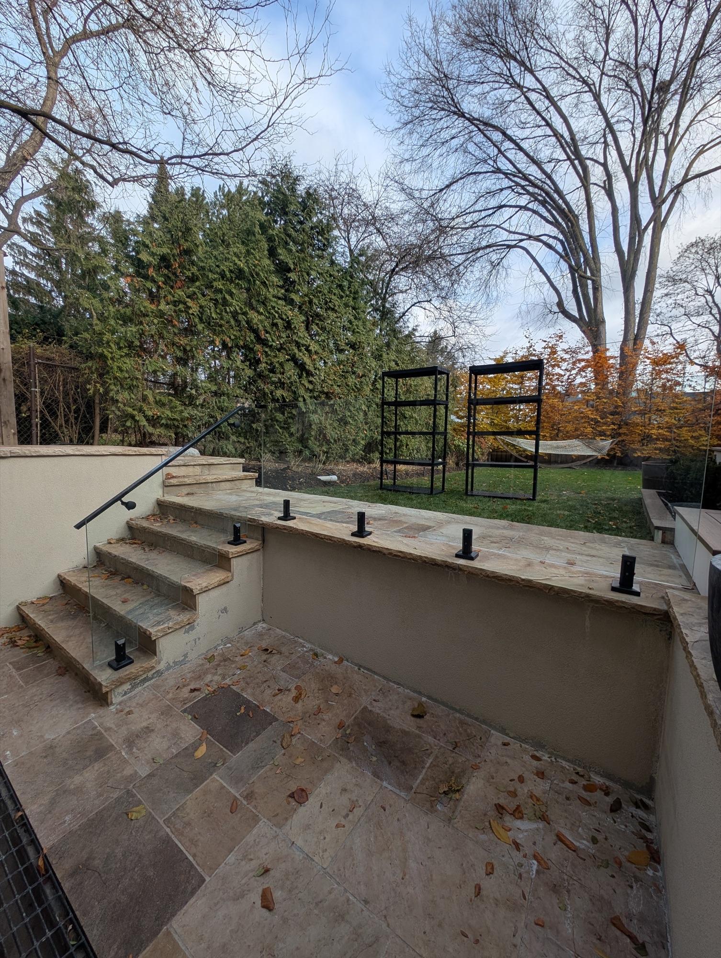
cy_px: 479
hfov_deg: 94.6
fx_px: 332
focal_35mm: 12
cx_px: 360
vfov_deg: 110.5
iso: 43
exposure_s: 1/829
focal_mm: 2.23
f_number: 1.95
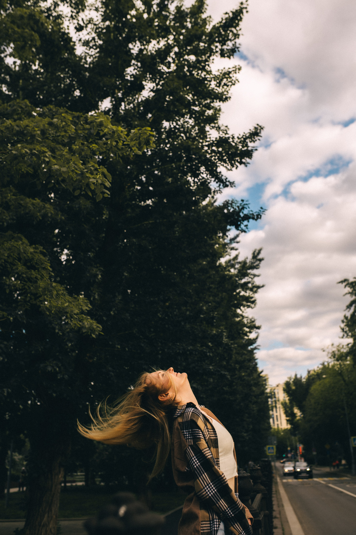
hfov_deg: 37.8
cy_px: 268
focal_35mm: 35
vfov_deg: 54.5
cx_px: 178
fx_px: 520
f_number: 4.5
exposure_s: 1/500
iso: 80
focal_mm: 35
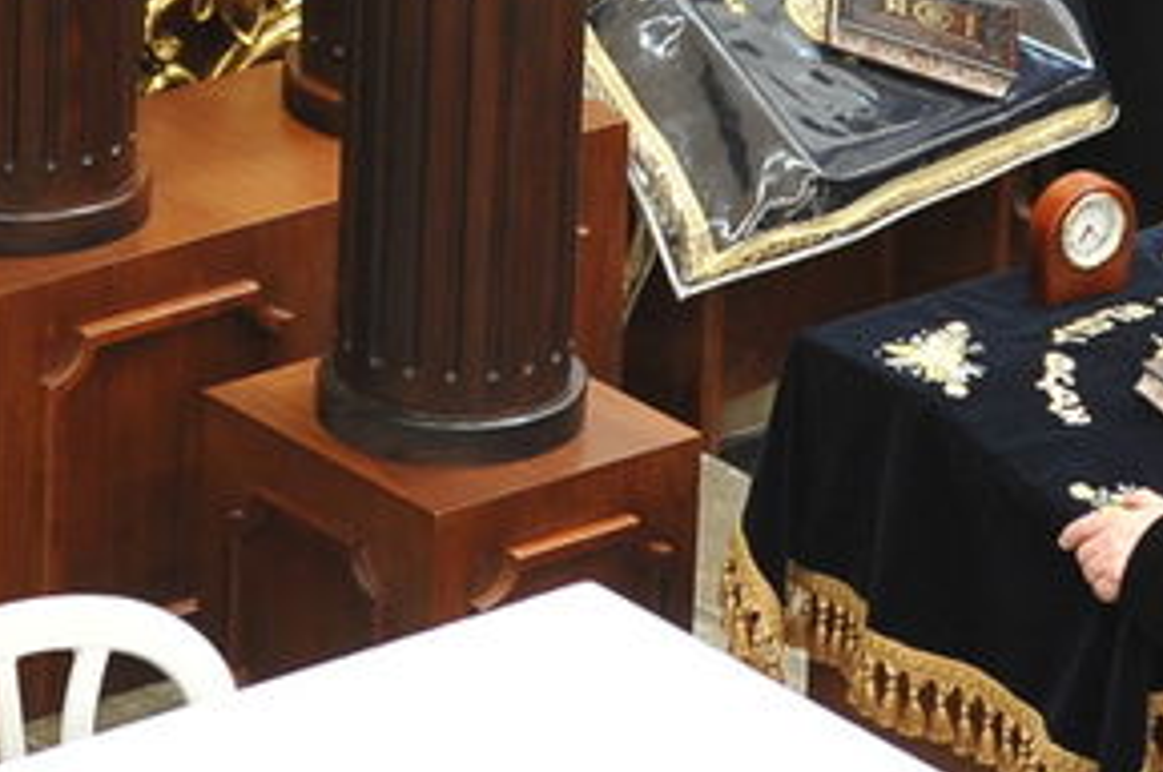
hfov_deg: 6.1
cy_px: -183
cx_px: 129
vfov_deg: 4.0
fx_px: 10939
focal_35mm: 339
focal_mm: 70
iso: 1250
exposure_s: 1/125
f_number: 2.8
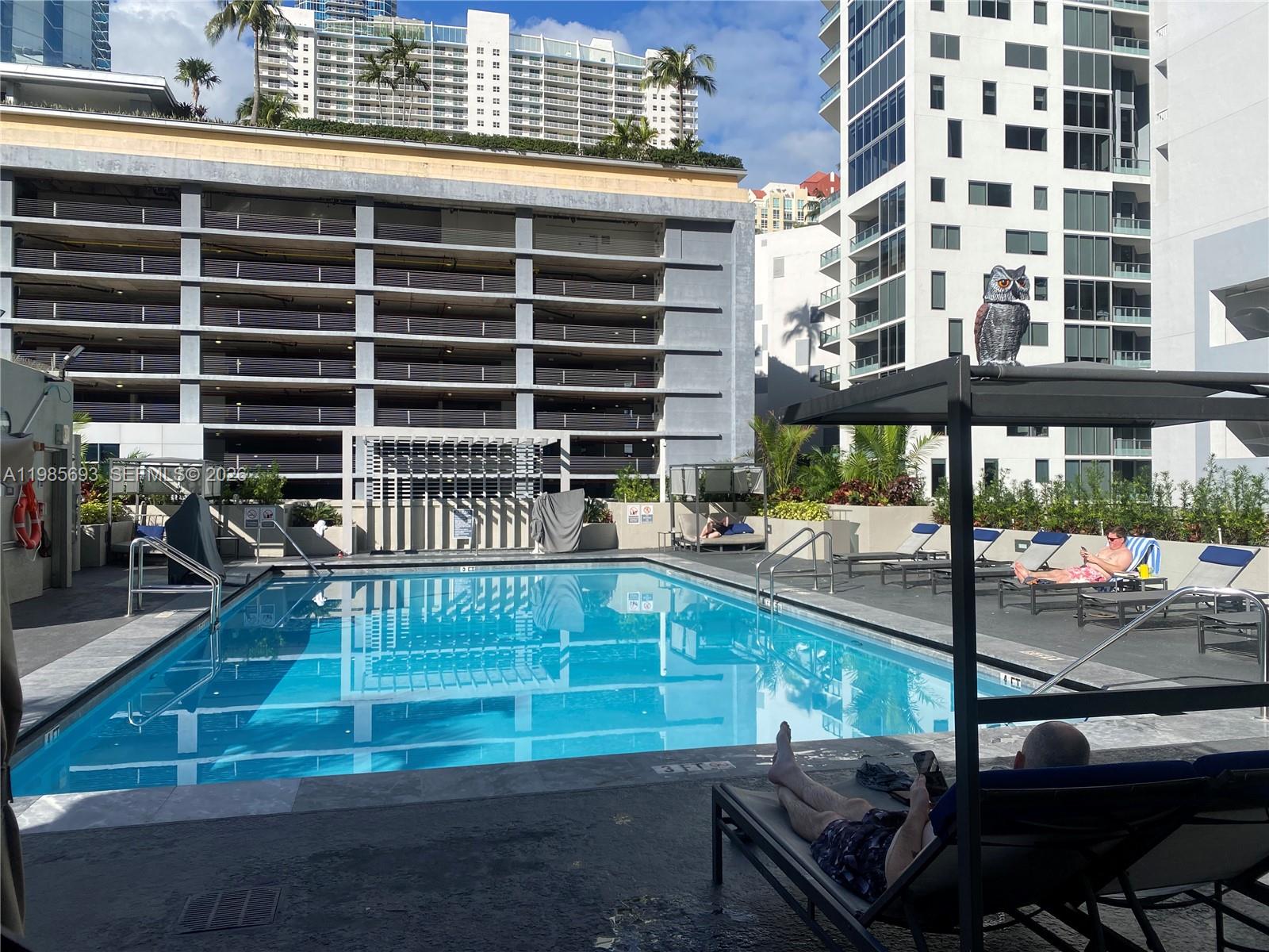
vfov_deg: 53.1
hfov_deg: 67.3
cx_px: 634
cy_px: 476
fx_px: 953
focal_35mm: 26
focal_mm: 4.25
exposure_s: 1/3401
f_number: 1.8
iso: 32
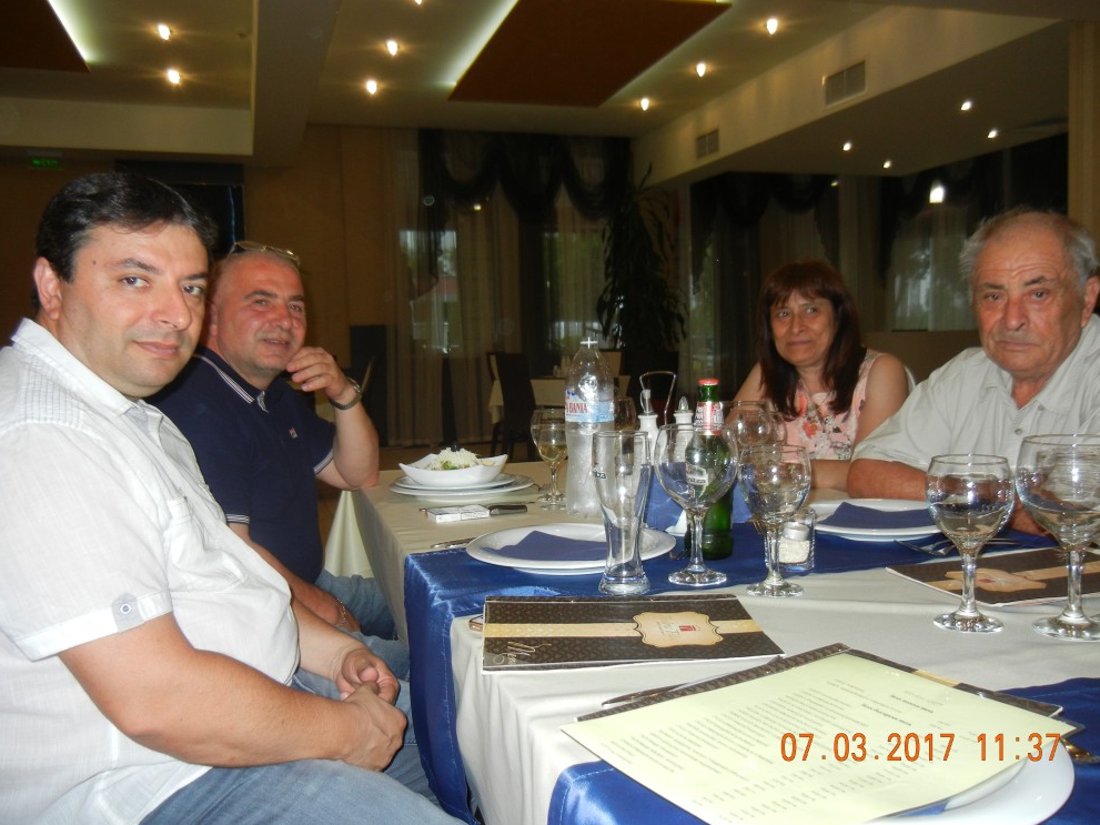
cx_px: 562
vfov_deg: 45.4
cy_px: 410
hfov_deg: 58.4
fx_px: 985
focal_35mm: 31
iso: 200
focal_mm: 5.4
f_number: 3.5
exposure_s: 1/30
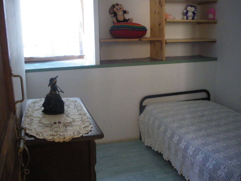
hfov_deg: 51.4
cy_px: 90
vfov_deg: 39.7
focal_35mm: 36
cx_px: 120
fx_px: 251
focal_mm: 6.3
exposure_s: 1/10
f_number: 3.5
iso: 800
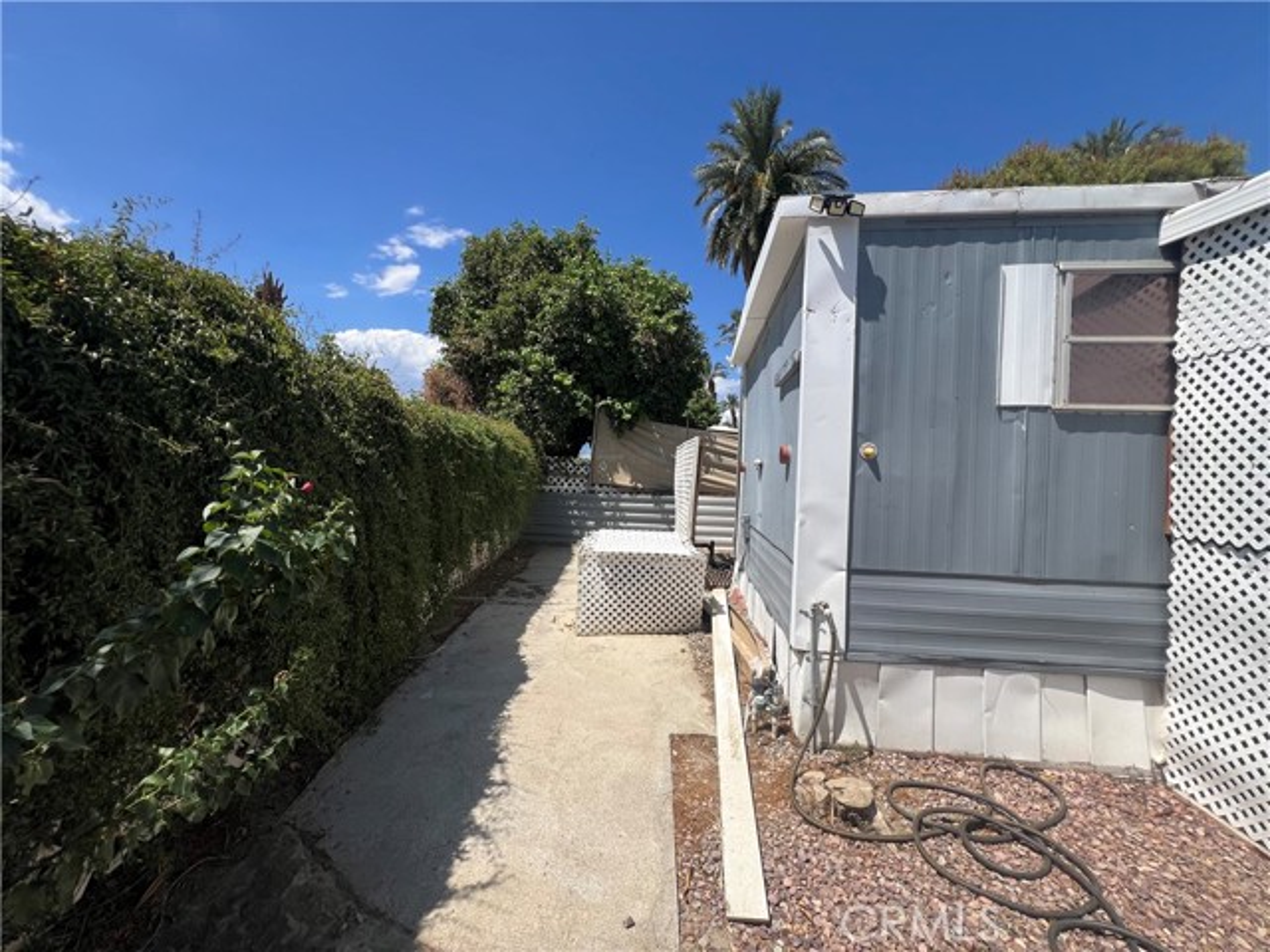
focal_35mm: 13
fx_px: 477
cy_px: 476
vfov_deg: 89.9
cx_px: 635
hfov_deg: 106.2
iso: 32
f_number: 1.8
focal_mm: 1.57
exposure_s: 1/1783
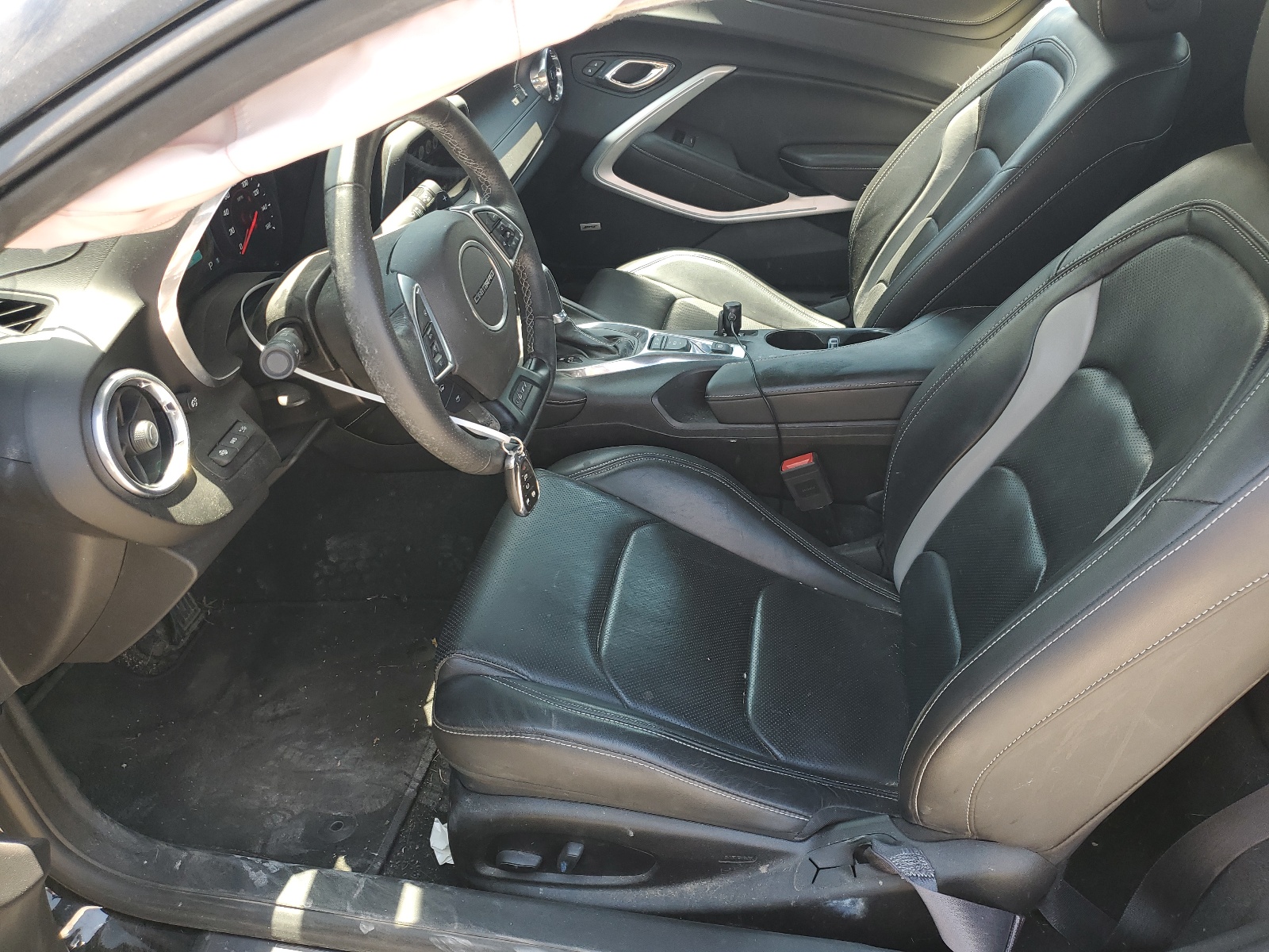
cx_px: 634
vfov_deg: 53.1
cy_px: 476
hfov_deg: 67.3
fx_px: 953
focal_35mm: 26
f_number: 1.5
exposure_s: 1/196
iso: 50
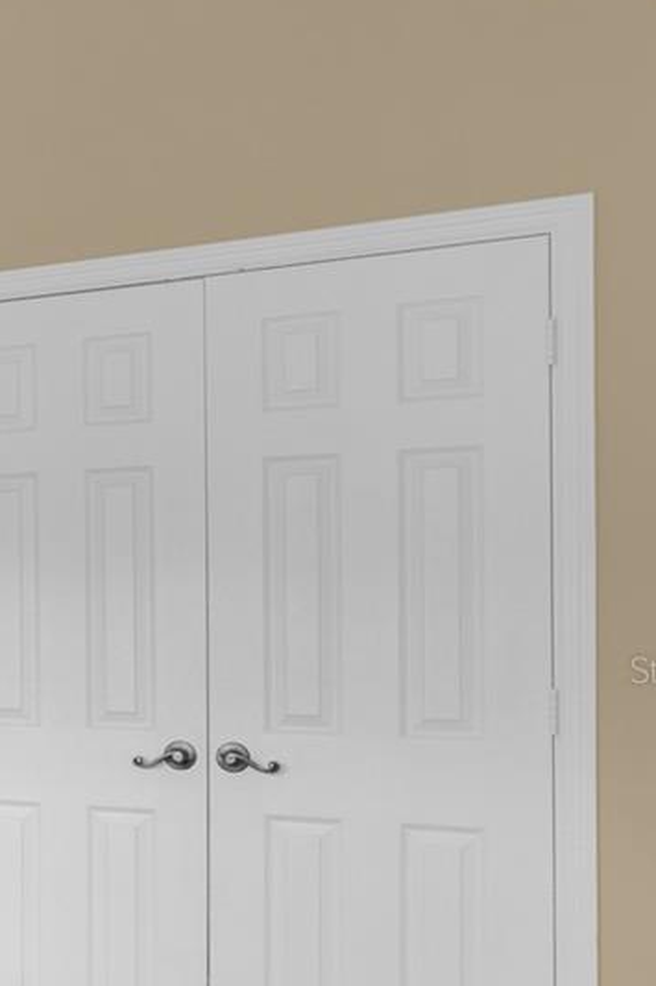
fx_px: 1313
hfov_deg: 18.1
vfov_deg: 40.5
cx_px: -684
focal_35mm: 48
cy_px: 670
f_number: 6.3
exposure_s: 1/2000
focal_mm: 16
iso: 2000
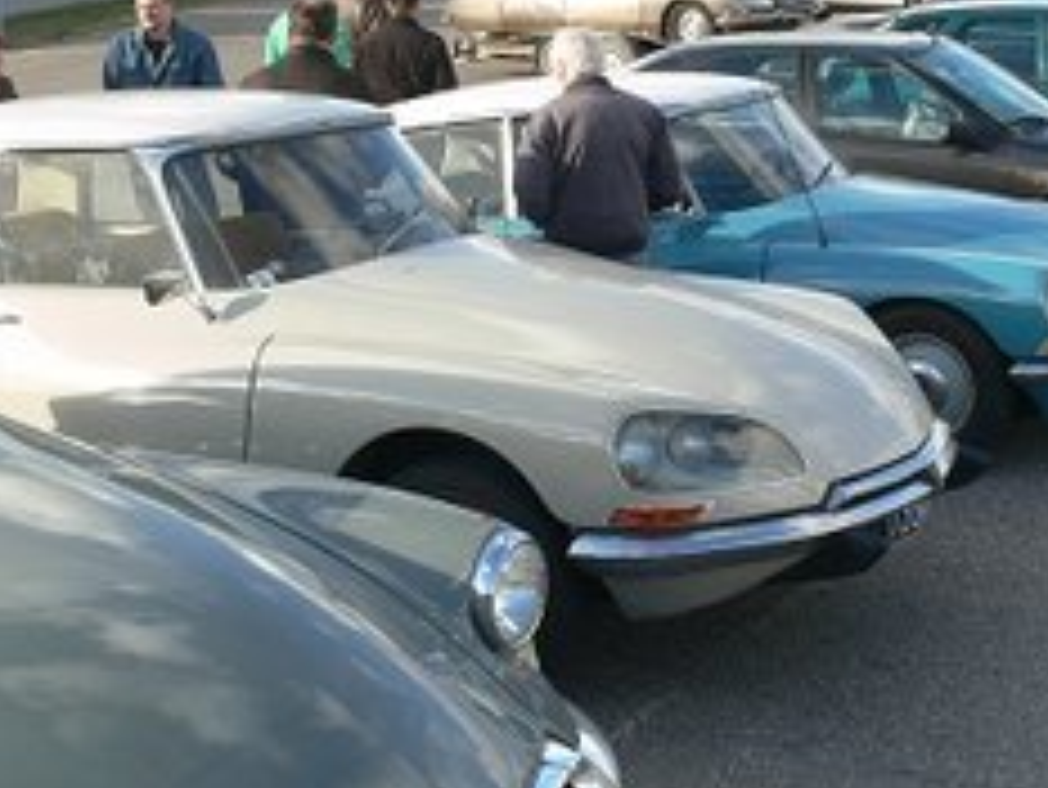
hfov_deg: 32.1
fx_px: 1817
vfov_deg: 24.4
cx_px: 603
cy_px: 347
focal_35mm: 60
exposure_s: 1/100
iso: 80
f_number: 5
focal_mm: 7.4
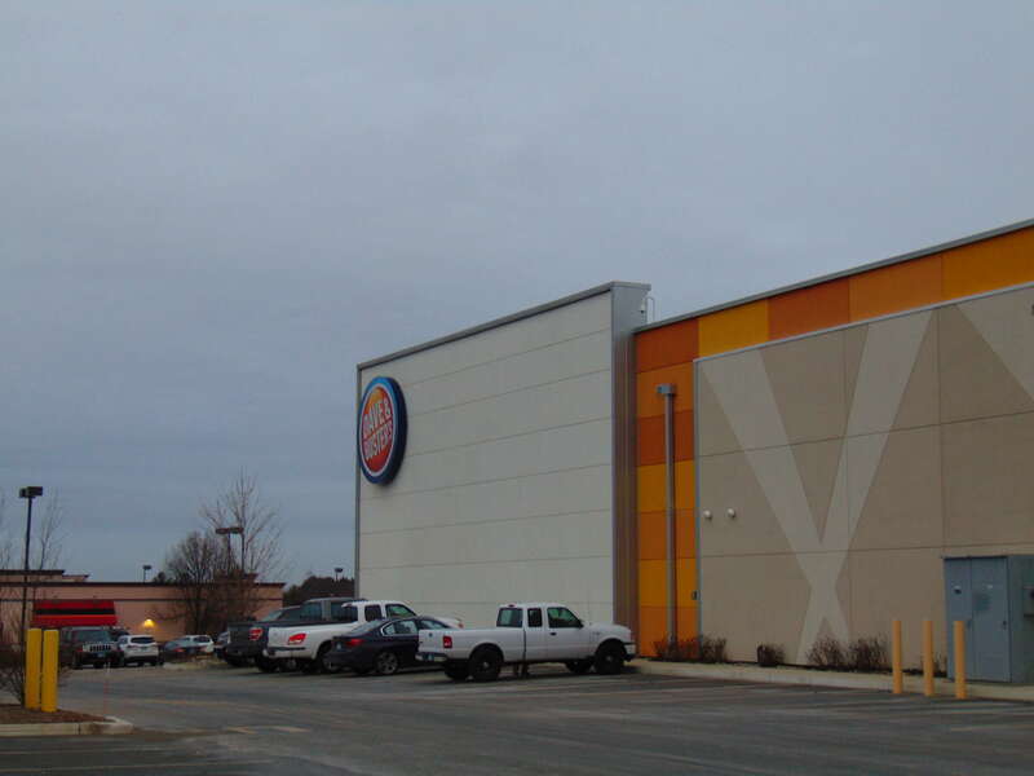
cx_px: 517
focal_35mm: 60
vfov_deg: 24.4
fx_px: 1792
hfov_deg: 32.2
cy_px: 388
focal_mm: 10.8
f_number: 3.6
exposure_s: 1/30
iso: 100
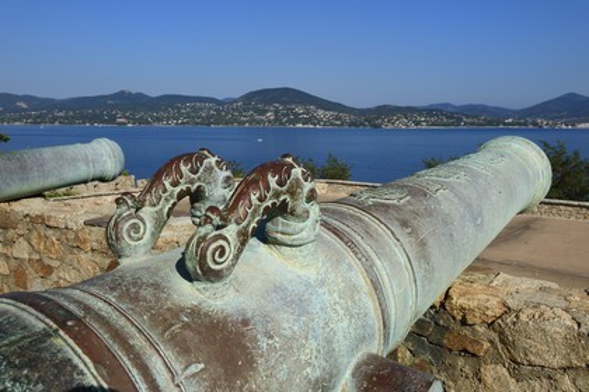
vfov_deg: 38.9
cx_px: 294
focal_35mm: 34
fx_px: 556
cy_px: 196
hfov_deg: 55.8
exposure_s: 1/250
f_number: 16
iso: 200
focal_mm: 34
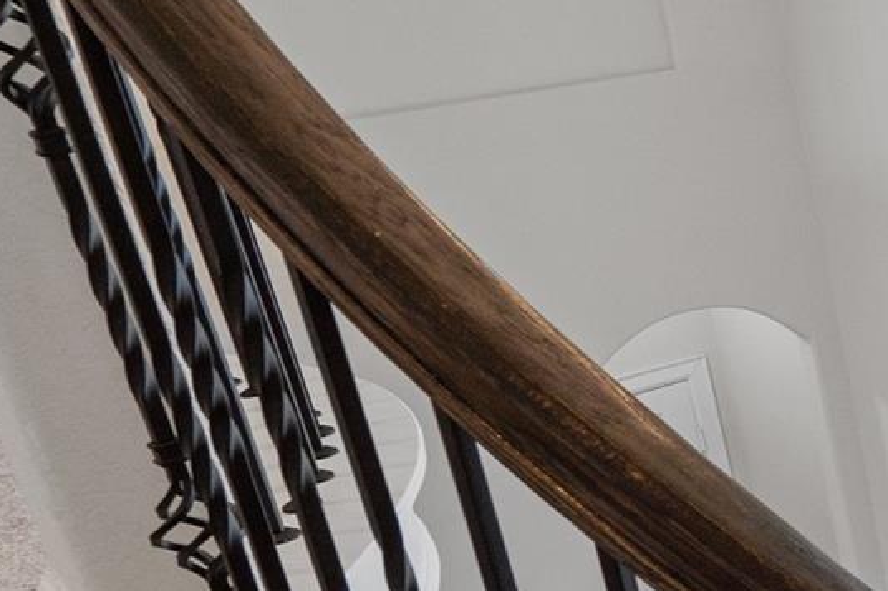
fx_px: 1603
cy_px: 481
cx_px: 1314
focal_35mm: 65
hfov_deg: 24.5
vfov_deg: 20.6
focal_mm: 17
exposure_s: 1/25
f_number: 8
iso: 500
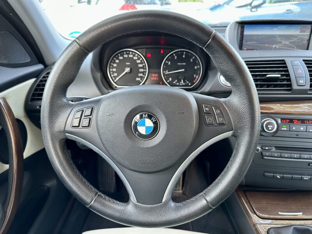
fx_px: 216
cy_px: 117
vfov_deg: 56.8
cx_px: 156
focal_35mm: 24
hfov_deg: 71.6
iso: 320
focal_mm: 6.86
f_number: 1.78
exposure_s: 1/60
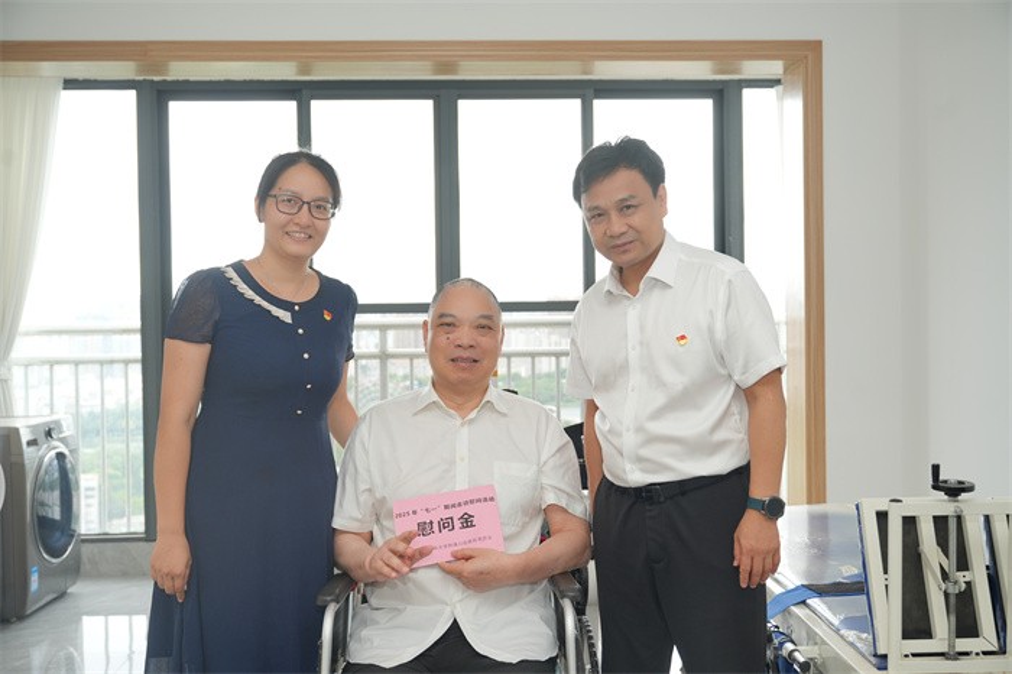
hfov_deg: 49.6
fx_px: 1096
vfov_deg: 34.2
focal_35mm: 39
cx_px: 506
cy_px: 337
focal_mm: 39
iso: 200
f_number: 4.5
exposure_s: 1/100
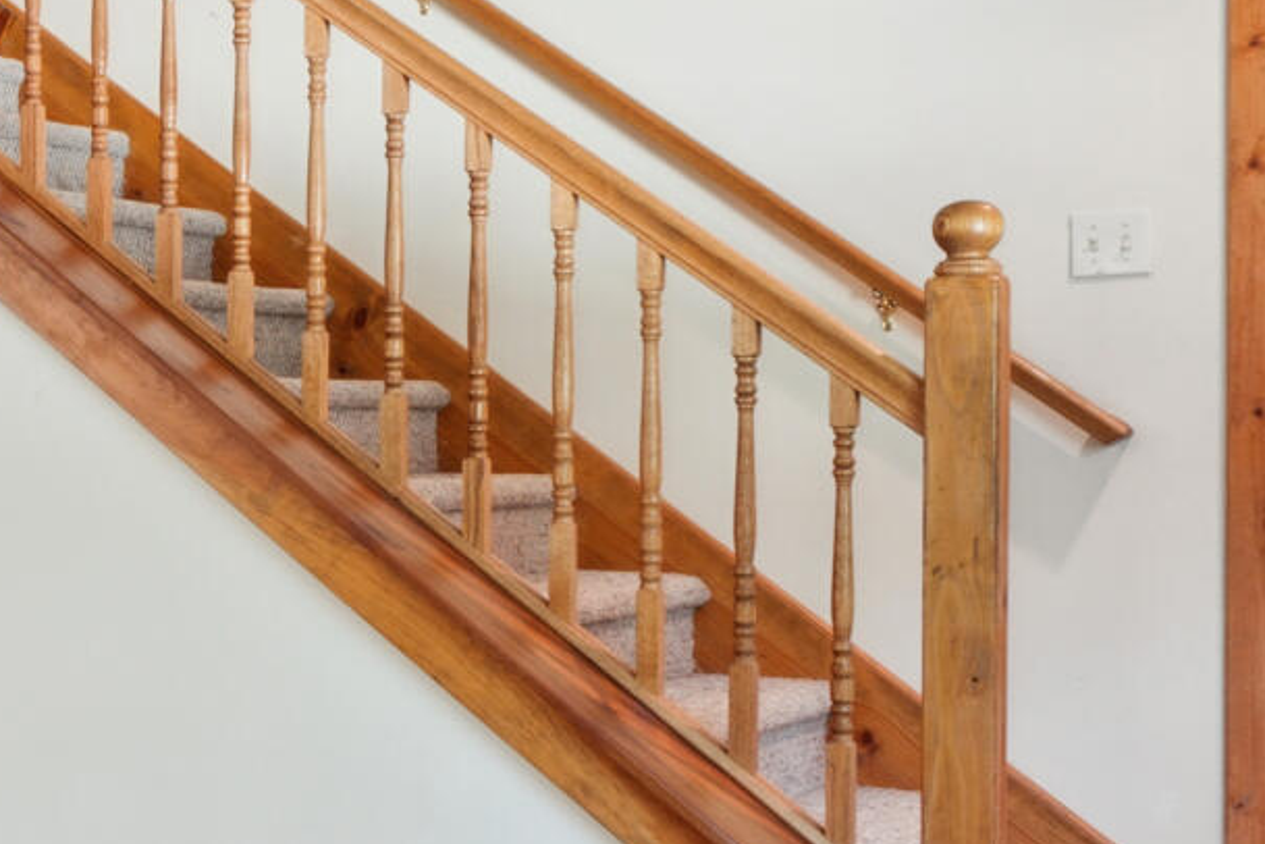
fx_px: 2424
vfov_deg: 19.7
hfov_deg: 23.0
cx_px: -688
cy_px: 507
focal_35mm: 69
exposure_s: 1/3.33
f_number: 8
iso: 200
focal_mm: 14
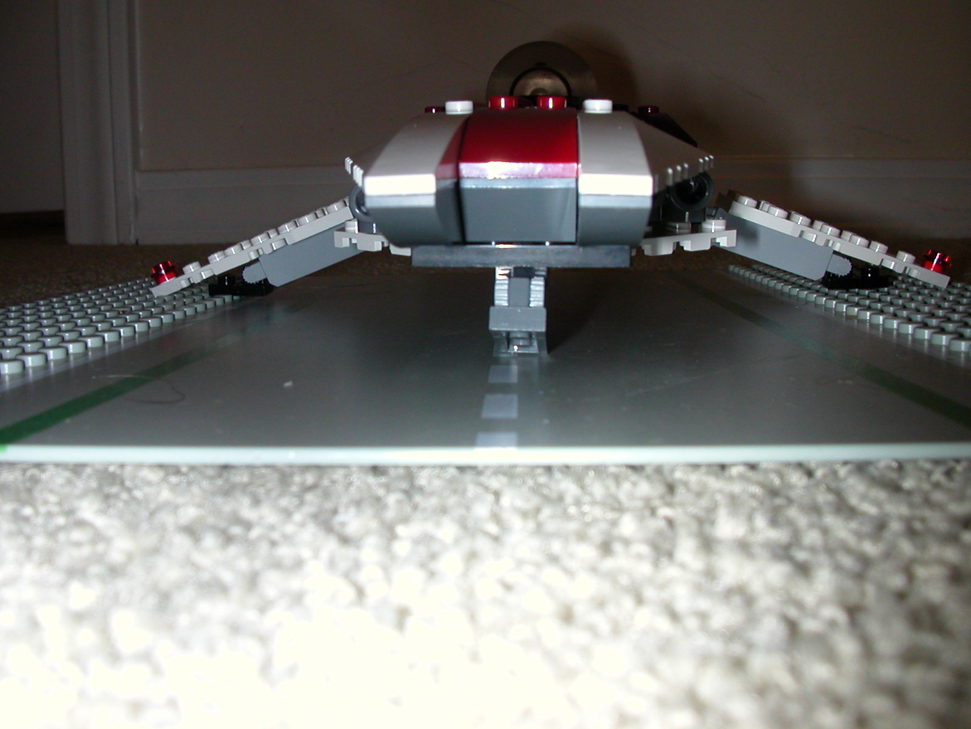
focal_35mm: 37
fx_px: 1038
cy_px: 364
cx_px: 486
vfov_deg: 38.7
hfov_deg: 50.1
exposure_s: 1/59.9
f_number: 4.5
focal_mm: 5.6
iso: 100
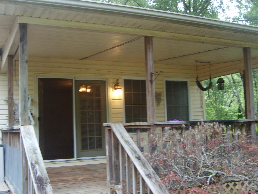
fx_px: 313
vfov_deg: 34.3
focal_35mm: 42
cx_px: 133
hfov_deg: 44.8
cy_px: 112
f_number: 2.8
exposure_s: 1/45
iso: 50
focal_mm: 5.8
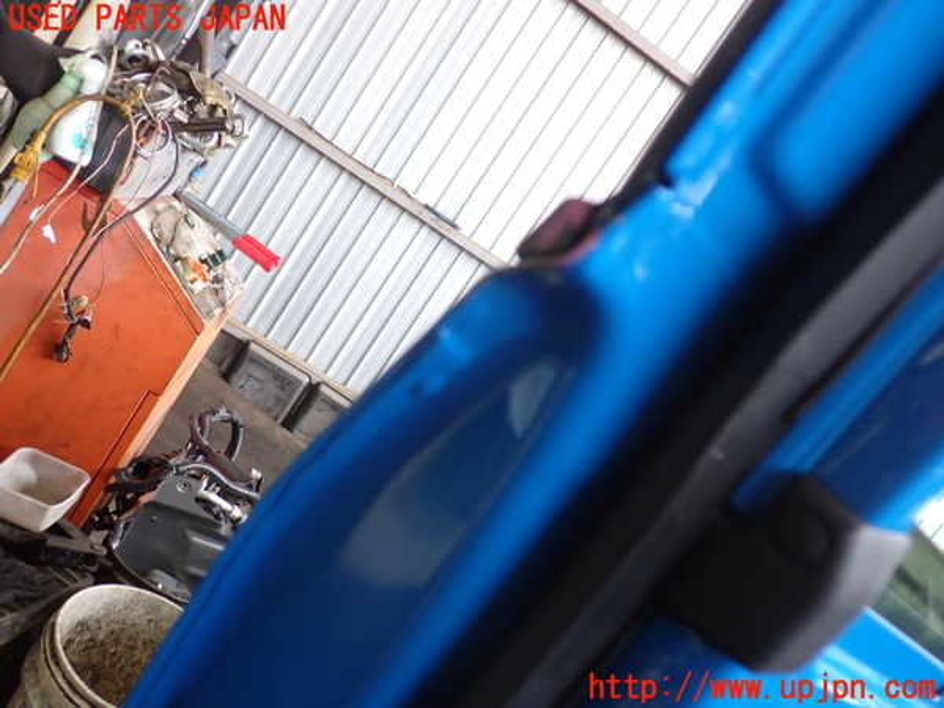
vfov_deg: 46.8
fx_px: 818
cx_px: 472
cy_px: 354
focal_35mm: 30
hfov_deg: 60.0
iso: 200
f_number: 2.3
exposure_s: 1/60
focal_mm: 5.4
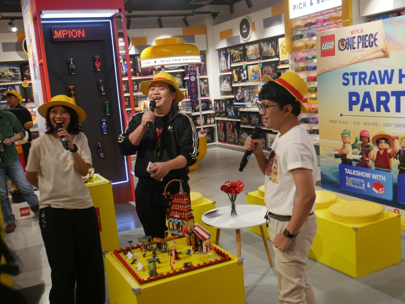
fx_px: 468
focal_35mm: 40
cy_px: 152
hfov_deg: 46.8
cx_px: 202
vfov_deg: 36.0
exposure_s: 1/125
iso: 640
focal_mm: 20
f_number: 4.4
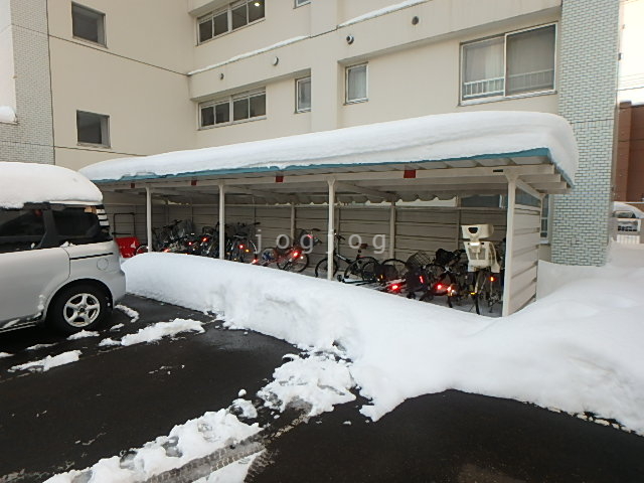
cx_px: 322
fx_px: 391
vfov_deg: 63.4
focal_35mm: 21
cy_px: 242
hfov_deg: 79.0
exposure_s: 1/80
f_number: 3.5
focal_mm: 3.7
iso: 125
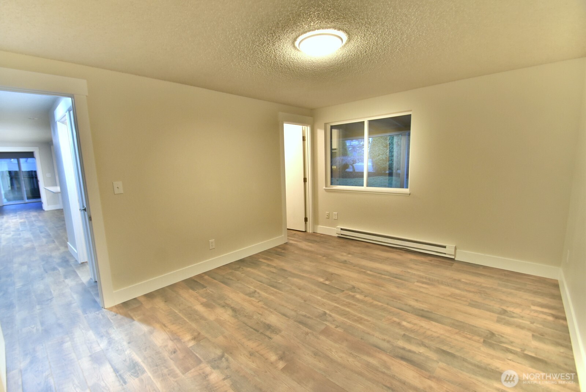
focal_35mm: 15
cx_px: 293
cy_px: 196
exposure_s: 1/15
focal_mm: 10
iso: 800
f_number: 5
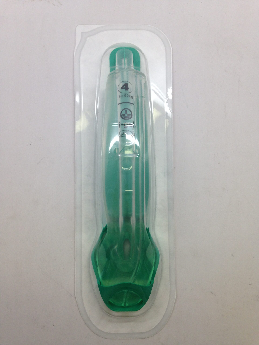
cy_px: 172
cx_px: 130
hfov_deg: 42.9
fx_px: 329
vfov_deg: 55.4
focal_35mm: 33
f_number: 2.4
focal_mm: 4.12
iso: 50
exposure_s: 1/60
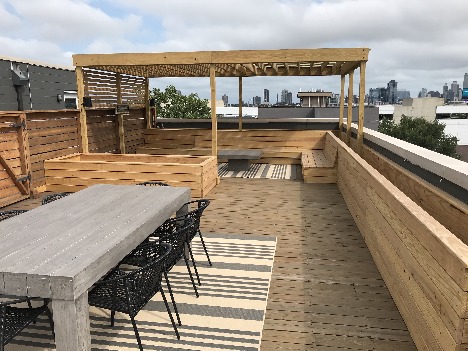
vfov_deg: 49.7
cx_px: 234
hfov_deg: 63.4
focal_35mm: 28
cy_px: 176
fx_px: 379
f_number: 1.8
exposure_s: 1/2591
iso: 20
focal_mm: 3.99
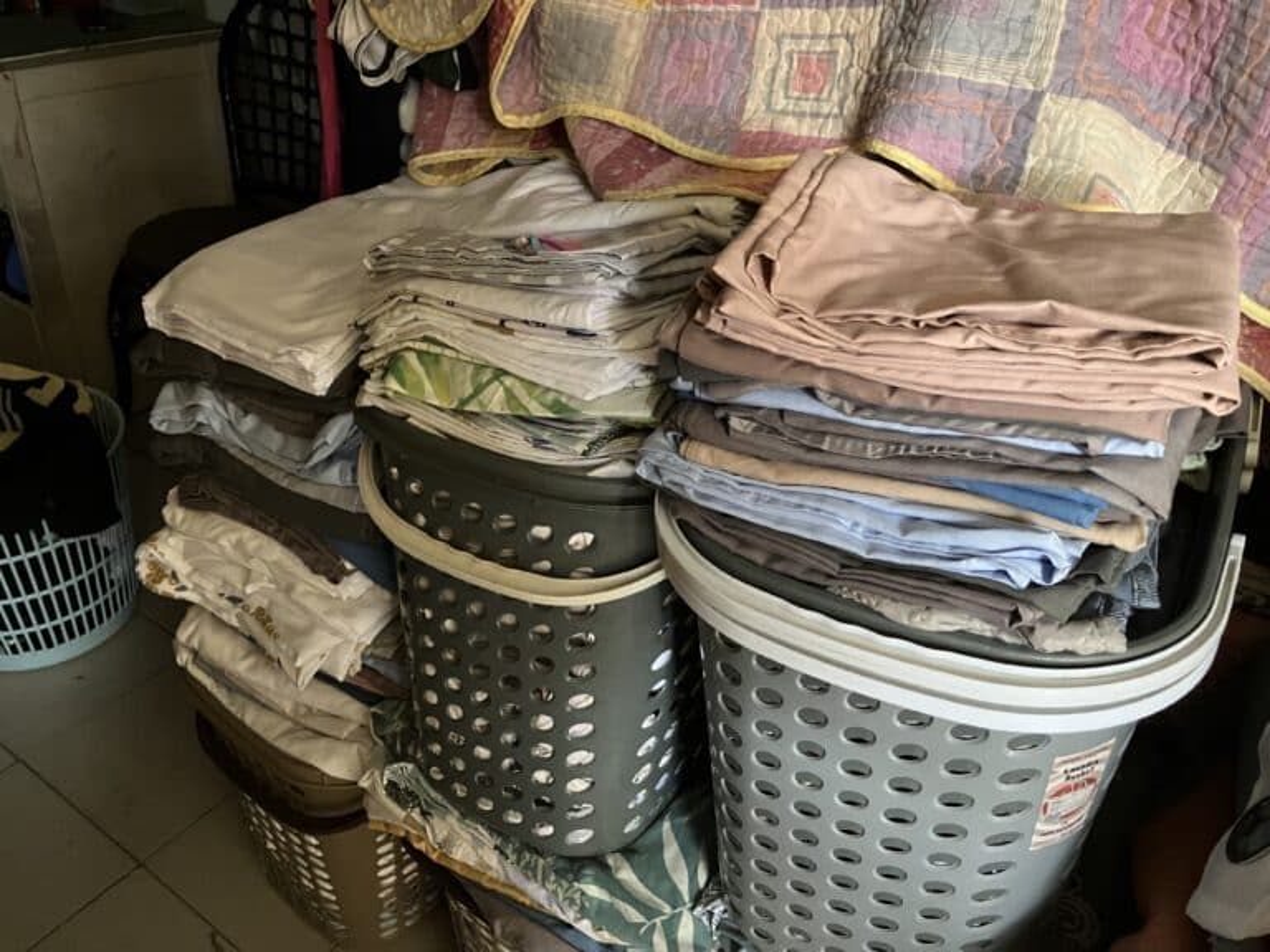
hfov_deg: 63.4
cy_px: 476
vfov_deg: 49.7
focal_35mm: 28
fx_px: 1027
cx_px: 635
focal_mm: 3.99
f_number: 1.8
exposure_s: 1/24
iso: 640
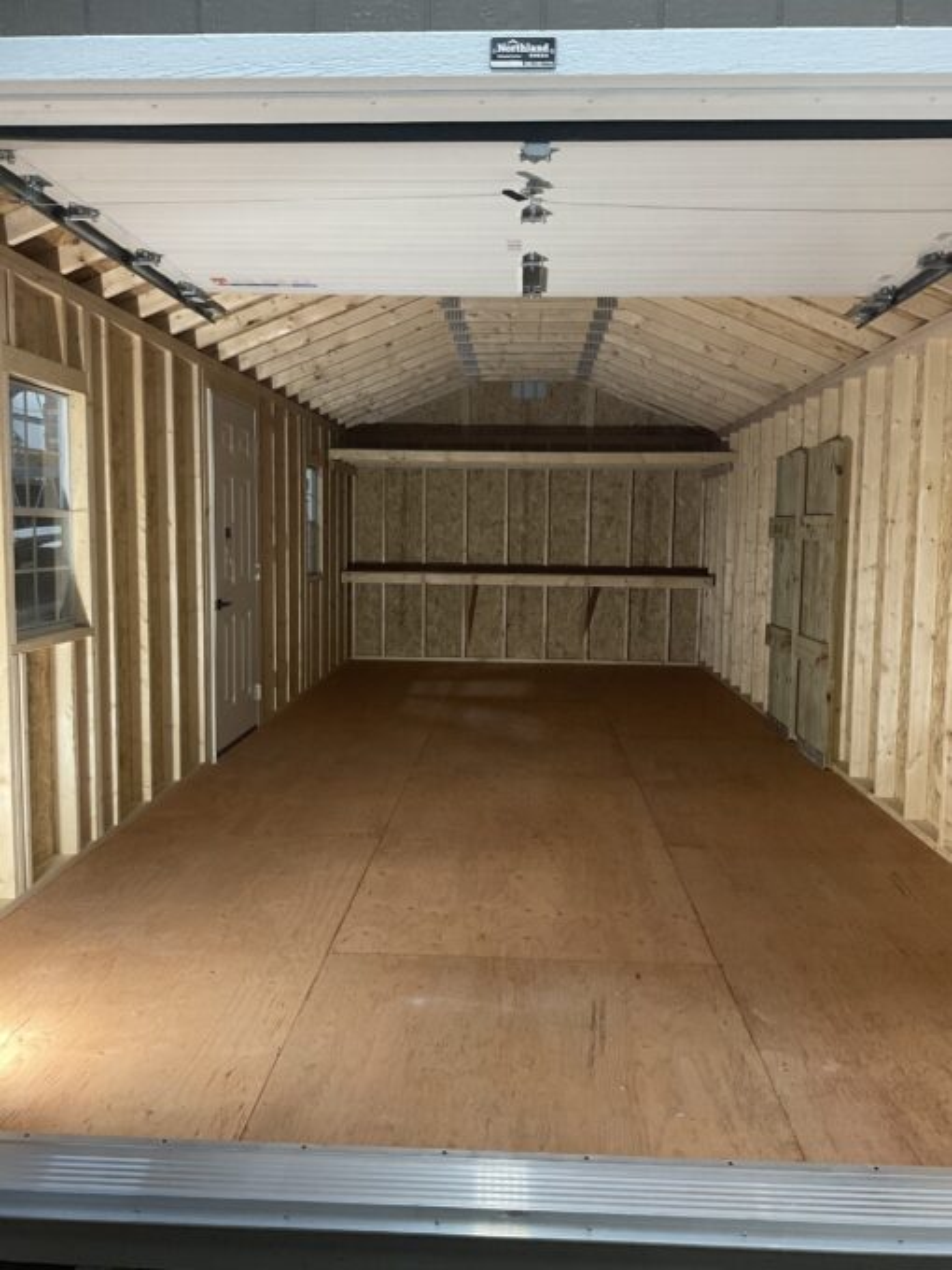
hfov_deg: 48.2
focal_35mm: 29
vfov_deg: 61.7
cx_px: 476
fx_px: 1063
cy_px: 635
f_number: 1.8
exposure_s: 1/60
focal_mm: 3
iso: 160
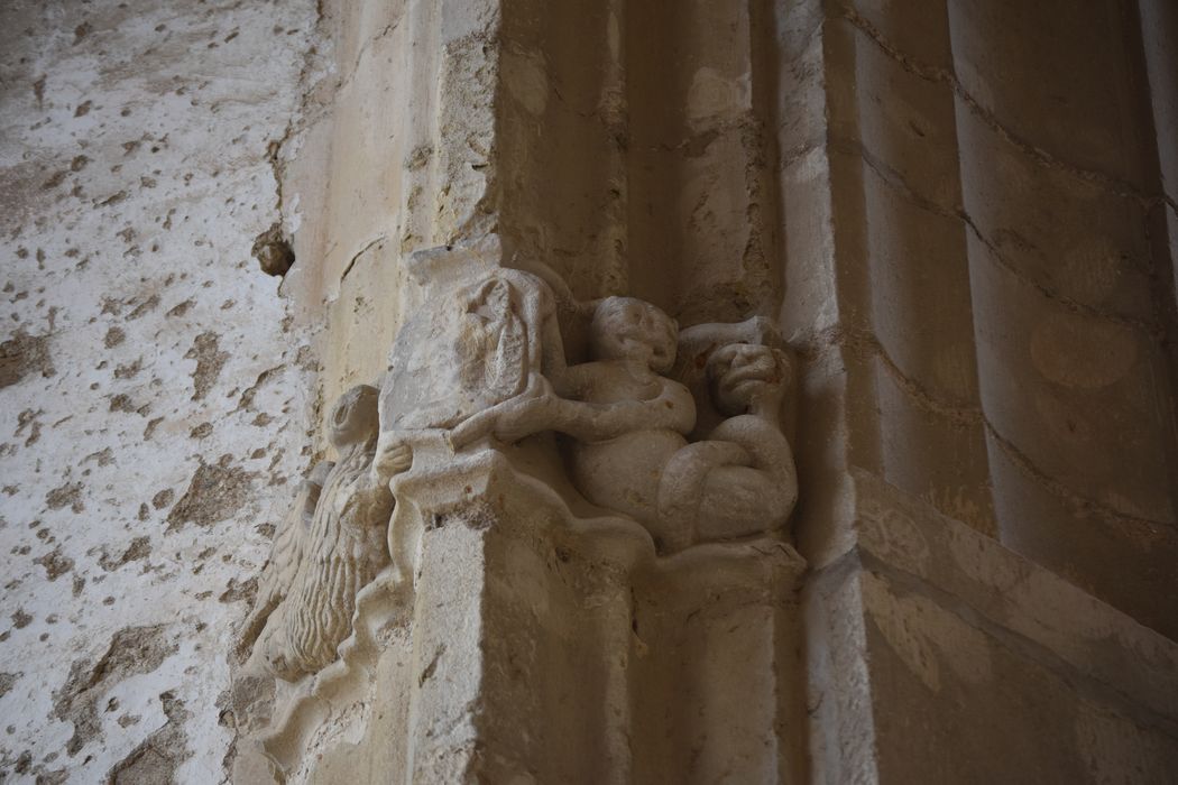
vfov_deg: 10.2
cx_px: 589
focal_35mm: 135
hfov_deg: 15.2
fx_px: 4417
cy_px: 392
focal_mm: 90
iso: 400
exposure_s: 1/320
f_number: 4.5
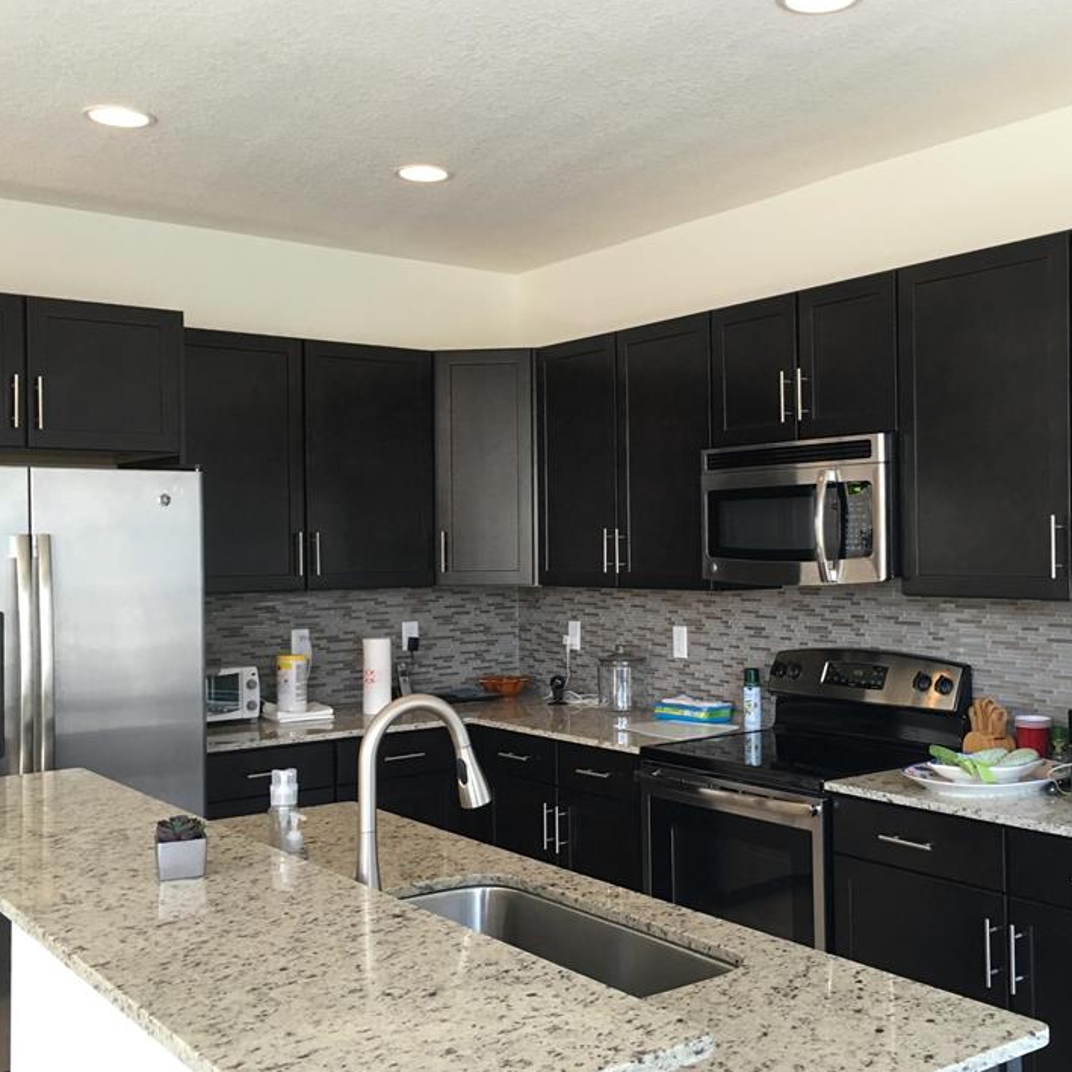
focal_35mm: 37
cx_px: 618
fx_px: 1296
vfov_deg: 44.9
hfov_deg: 44.8
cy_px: 549
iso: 50
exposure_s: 1/15
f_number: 2.2
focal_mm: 4.15
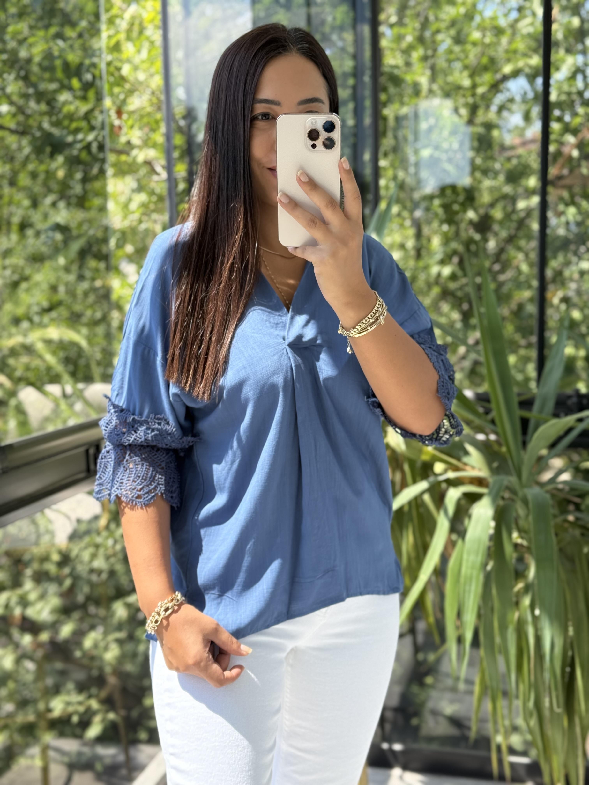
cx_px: 294
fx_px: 1089
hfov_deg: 30.3
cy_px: 392
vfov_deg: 39.7
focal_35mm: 48
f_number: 1.78
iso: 100
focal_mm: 6.76
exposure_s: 1/601
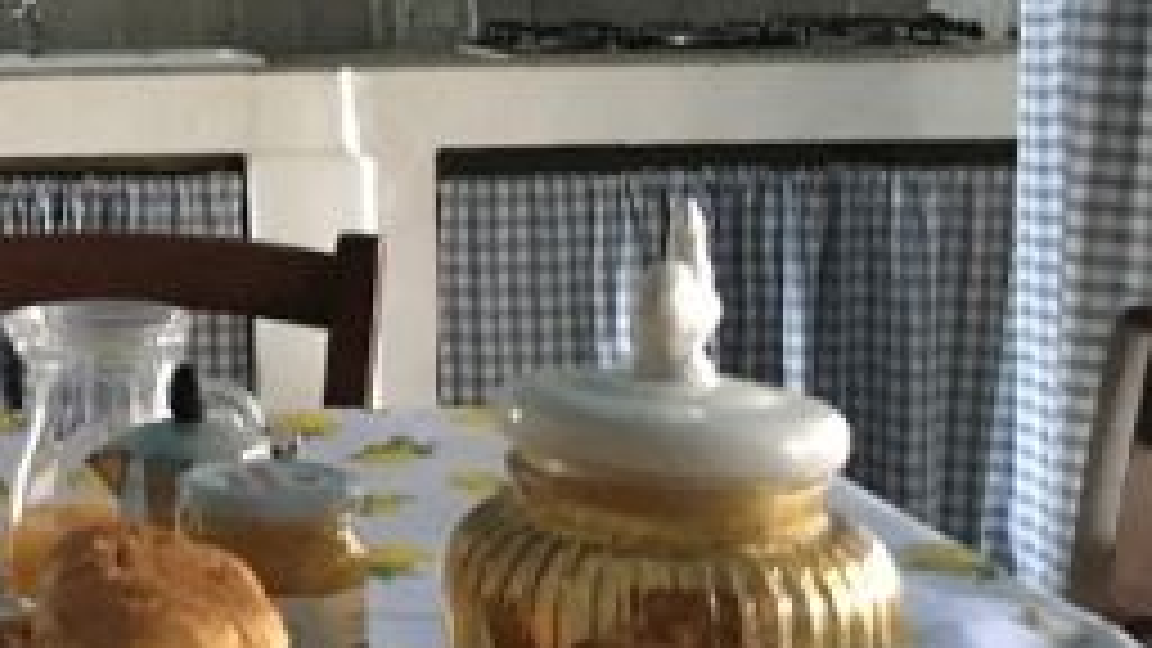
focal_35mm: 74
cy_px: 104
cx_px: -126
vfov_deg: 16.2
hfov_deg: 26.3
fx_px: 2260
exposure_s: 1/17
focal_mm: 4.15
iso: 400
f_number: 2.2
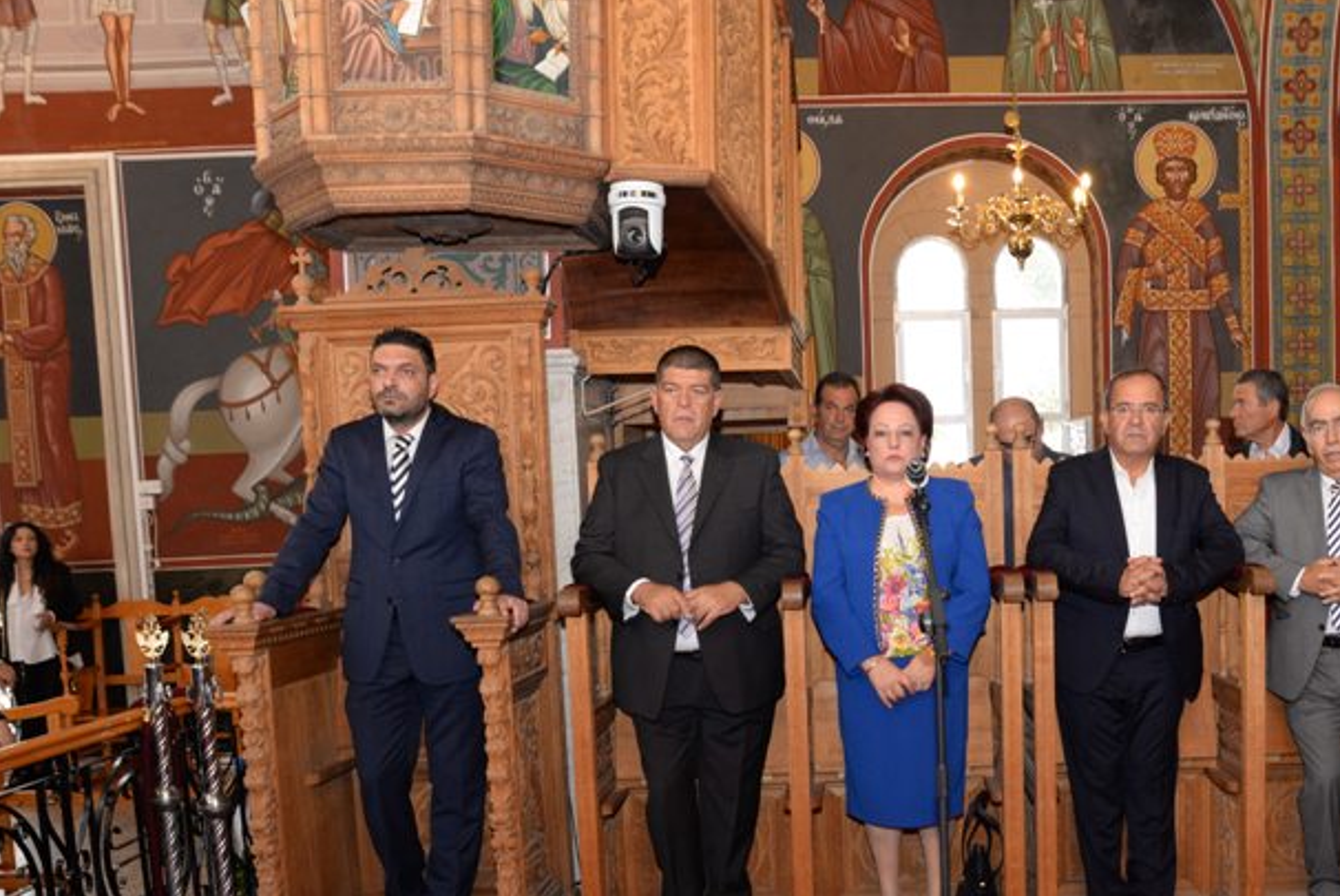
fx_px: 1415
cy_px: 656
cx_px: 951
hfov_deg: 49.3
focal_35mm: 38
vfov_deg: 34.5
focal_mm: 24
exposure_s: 1/50
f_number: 6.3
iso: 1000
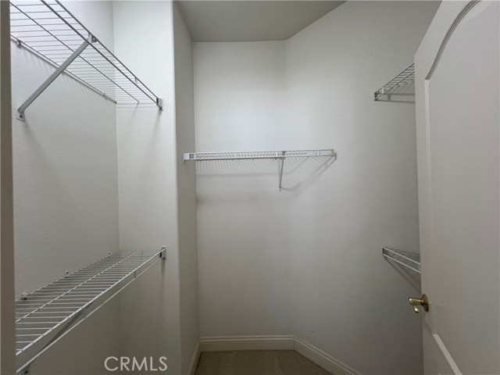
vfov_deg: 89.9
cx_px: 250
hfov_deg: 106.2
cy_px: 188
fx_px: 188
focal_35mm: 13
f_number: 1.8
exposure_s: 1/120
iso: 125
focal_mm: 1.57
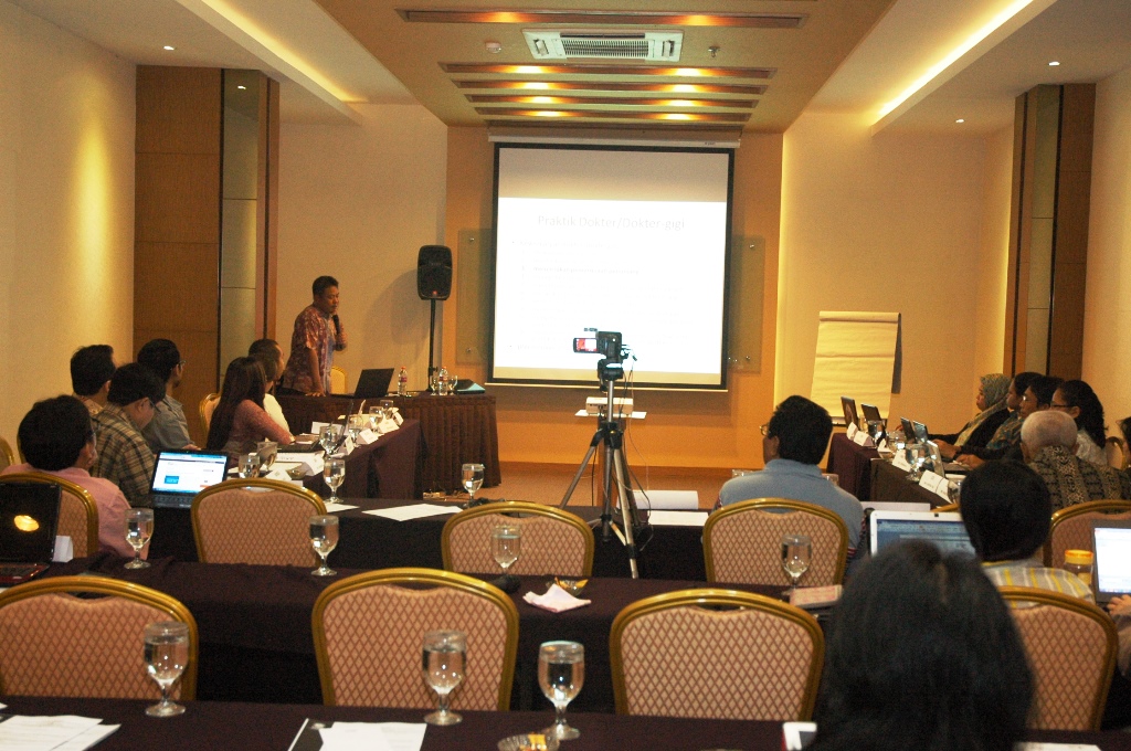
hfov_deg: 42.4
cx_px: 566
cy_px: 376
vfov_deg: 28.9
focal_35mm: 46
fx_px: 1459
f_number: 4.5
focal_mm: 31
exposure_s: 1/25
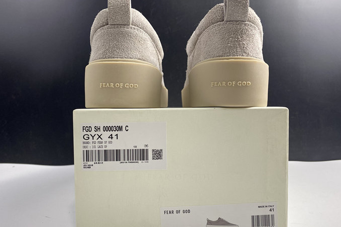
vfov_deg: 46.4
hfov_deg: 65.5
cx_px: 172
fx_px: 265
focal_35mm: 28
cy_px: 122
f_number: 1.8
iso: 80
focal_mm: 4.25
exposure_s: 1/100
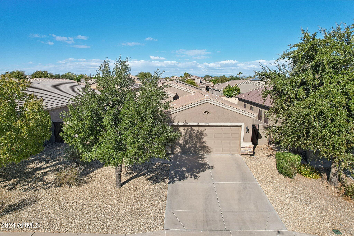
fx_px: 216
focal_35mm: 22
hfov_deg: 78.6
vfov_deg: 57.2
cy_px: 118
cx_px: 177
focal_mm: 8.4
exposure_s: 1/1500
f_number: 2.8
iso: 100
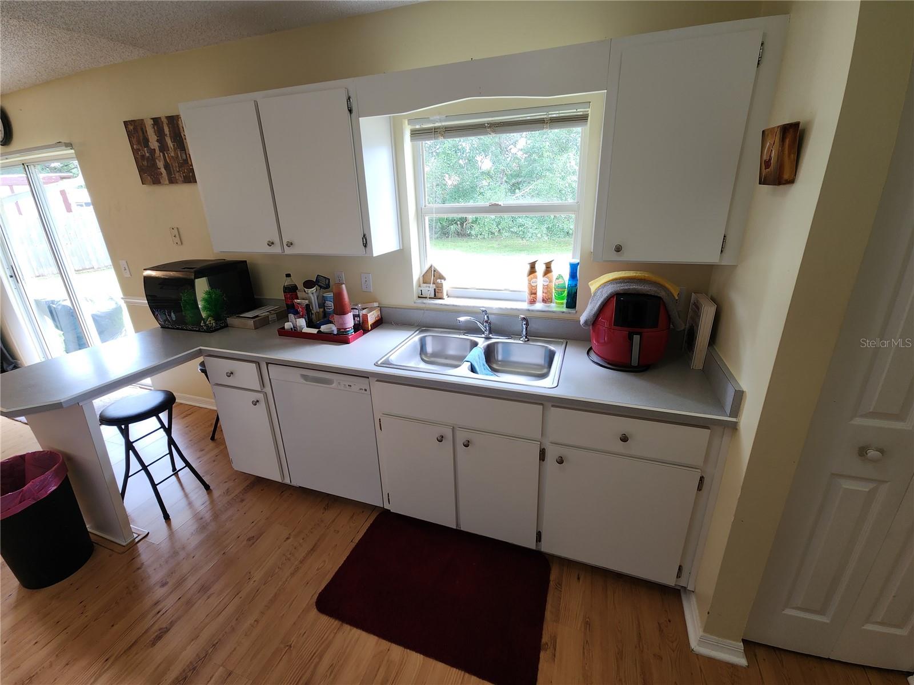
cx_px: 457
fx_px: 343
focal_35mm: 13
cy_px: 342
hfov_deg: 106.2
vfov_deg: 89.9
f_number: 2.2
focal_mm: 2.2
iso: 80
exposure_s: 1/60
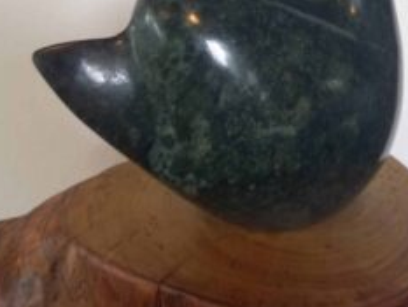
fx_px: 590
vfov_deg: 25.8
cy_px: -69
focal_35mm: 50
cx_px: 282
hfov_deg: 37.6
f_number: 2
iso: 200
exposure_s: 1/50
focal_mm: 4.6
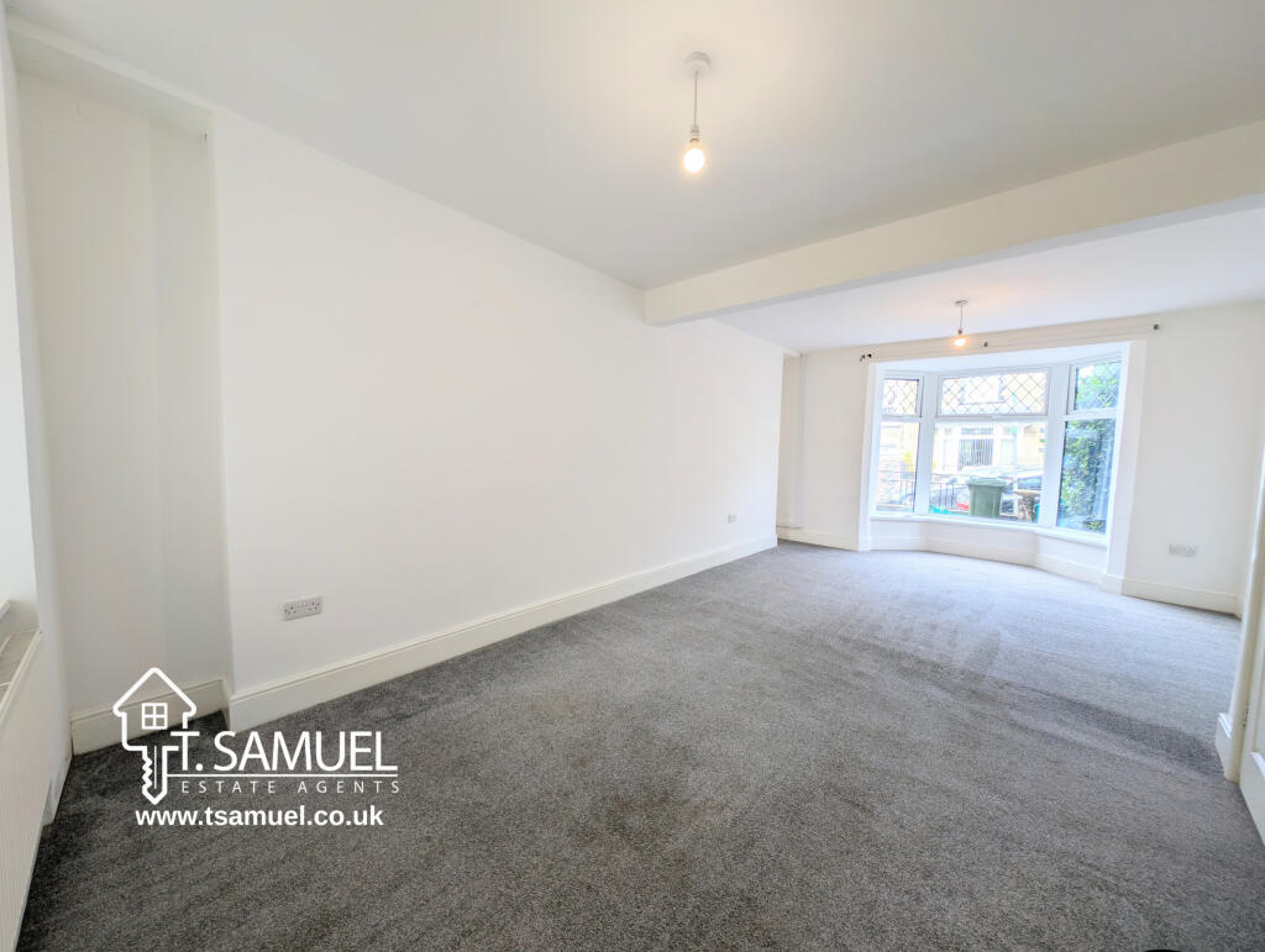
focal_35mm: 12
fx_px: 439
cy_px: 476
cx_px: 632
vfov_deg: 94.6
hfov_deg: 110.5
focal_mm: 2.23
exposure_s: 1/95.7
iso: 37
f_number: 1.95
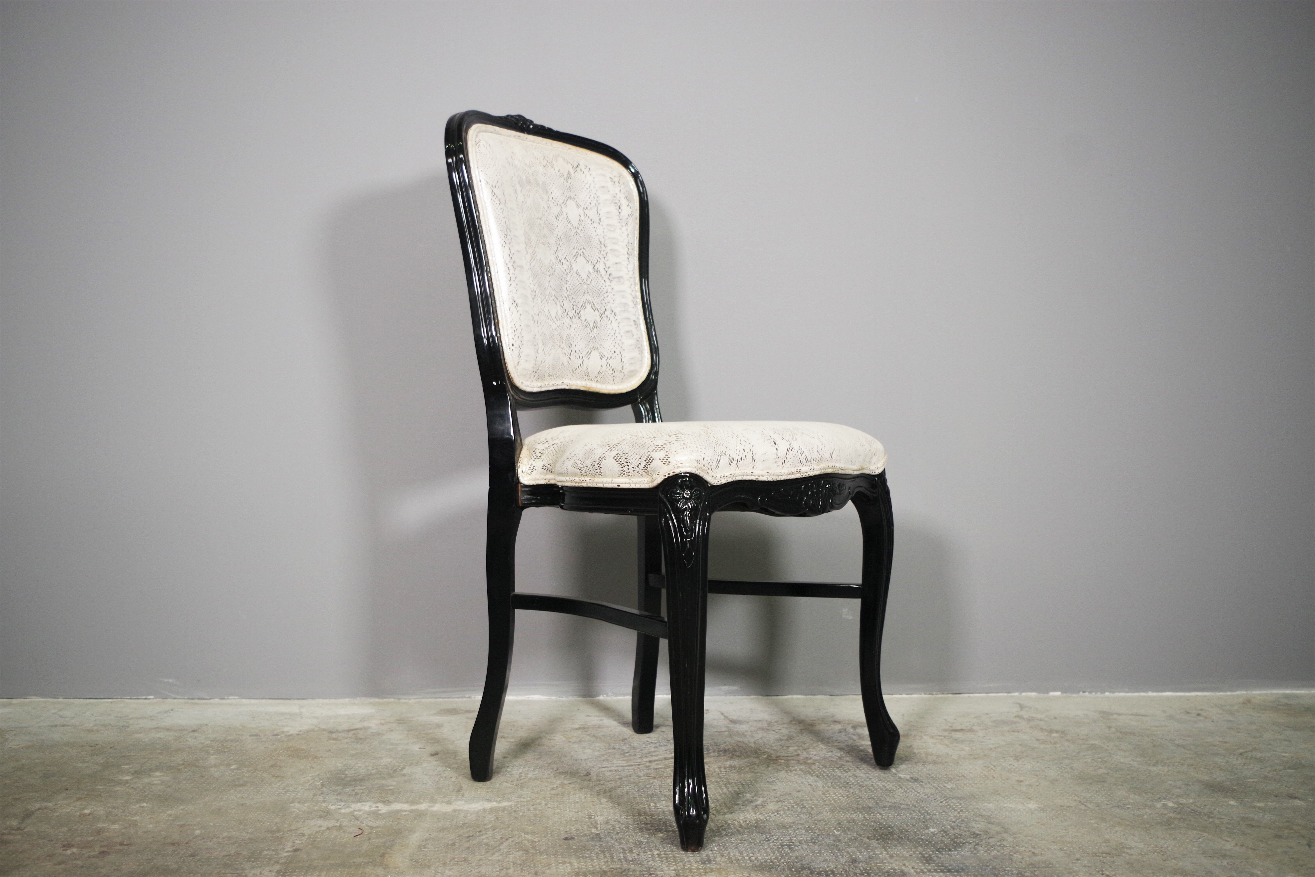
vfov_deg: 36.9
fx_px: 1315
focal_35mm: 36
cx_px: 658
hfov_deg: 53.1
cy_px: 438
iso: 400
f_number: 4
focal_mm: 24.38
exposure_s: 1/60
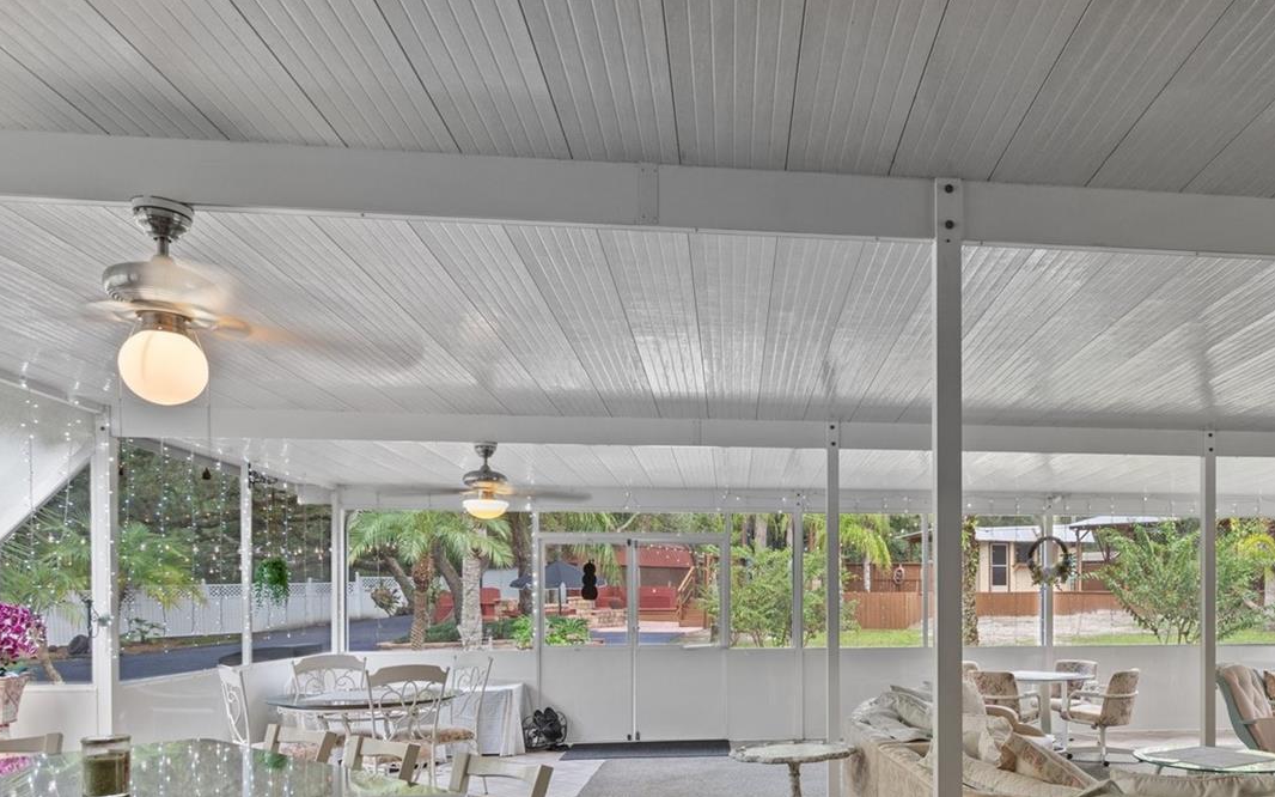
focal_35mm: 26
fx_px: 903
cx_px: 823
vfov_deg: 45.6
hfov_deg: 68.9
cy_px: 615
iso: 320
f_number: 8
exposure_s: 1/3
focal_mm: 17
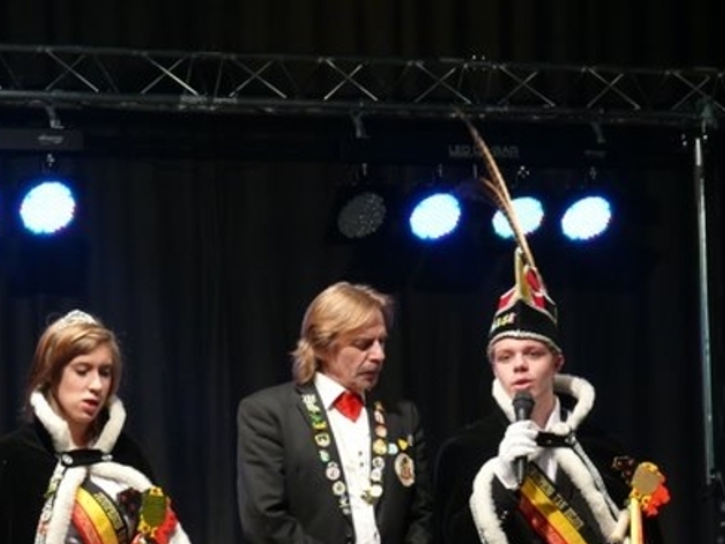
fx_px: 4377
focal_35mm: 209
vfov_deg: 7.1
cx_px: 328
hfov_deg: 9.5
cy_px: 305
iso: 200
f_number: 3.6
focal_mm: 35.9
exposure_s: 1/30
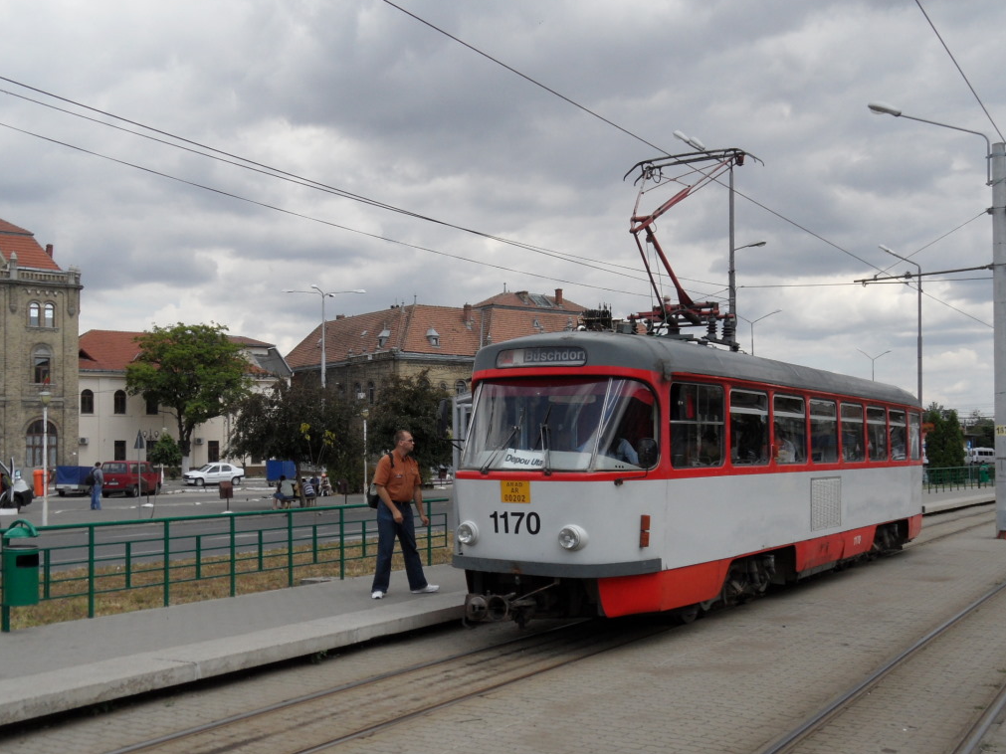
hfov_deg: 49.0
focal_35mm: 38
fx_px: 1104
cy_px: 417
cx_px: 496
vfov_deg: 37.7
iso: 80
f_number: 3.4
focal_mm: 5.3
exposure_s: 1/1000
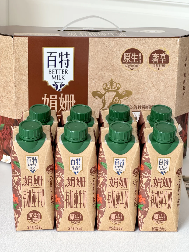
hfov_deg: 19.1
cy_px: 126
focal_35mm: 77
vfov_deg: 25.3
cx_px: 94
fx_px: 561
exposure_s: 1/99
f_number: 2.8
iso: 80
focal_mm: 9
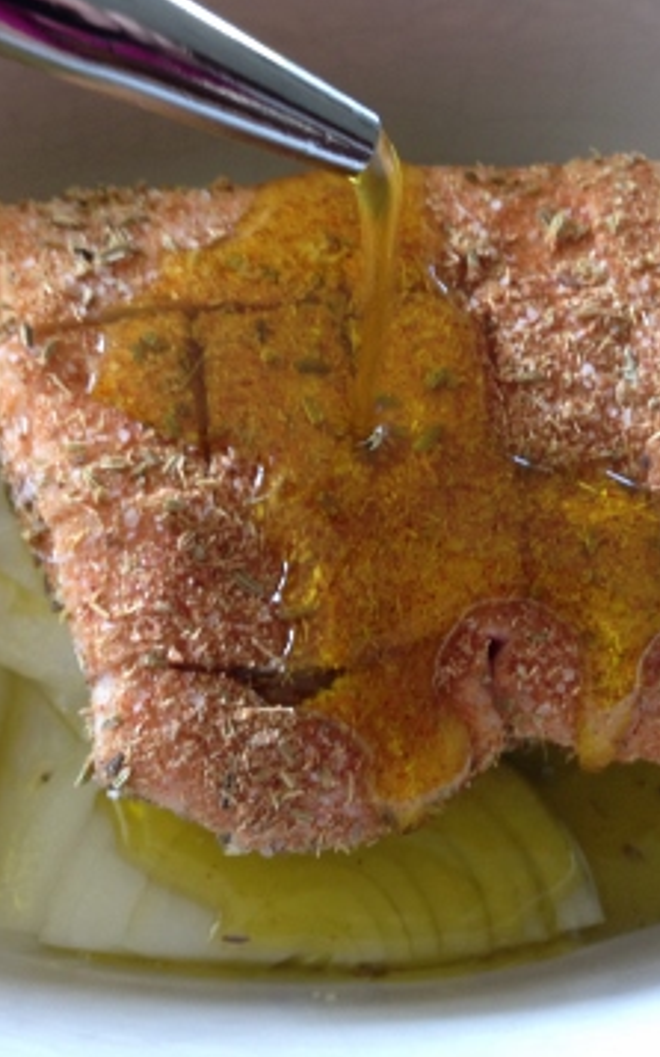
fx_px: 1353
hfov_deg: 27.3
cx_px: 257
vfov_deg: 42.7
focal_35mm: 47
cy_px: 527
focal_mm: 4.12
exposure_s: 1/20
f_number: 2.4
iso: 80
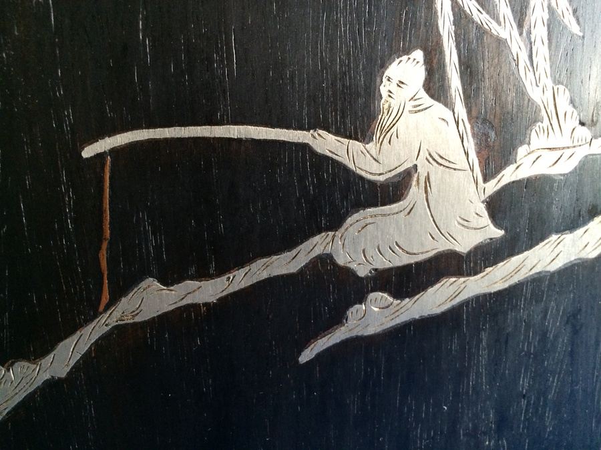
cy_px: 225
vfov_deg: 46.8
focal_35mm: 30
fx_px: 521
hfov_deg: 60.0
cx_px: 300
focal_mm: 4.12
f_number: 2.2
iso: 250
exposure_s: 1/30
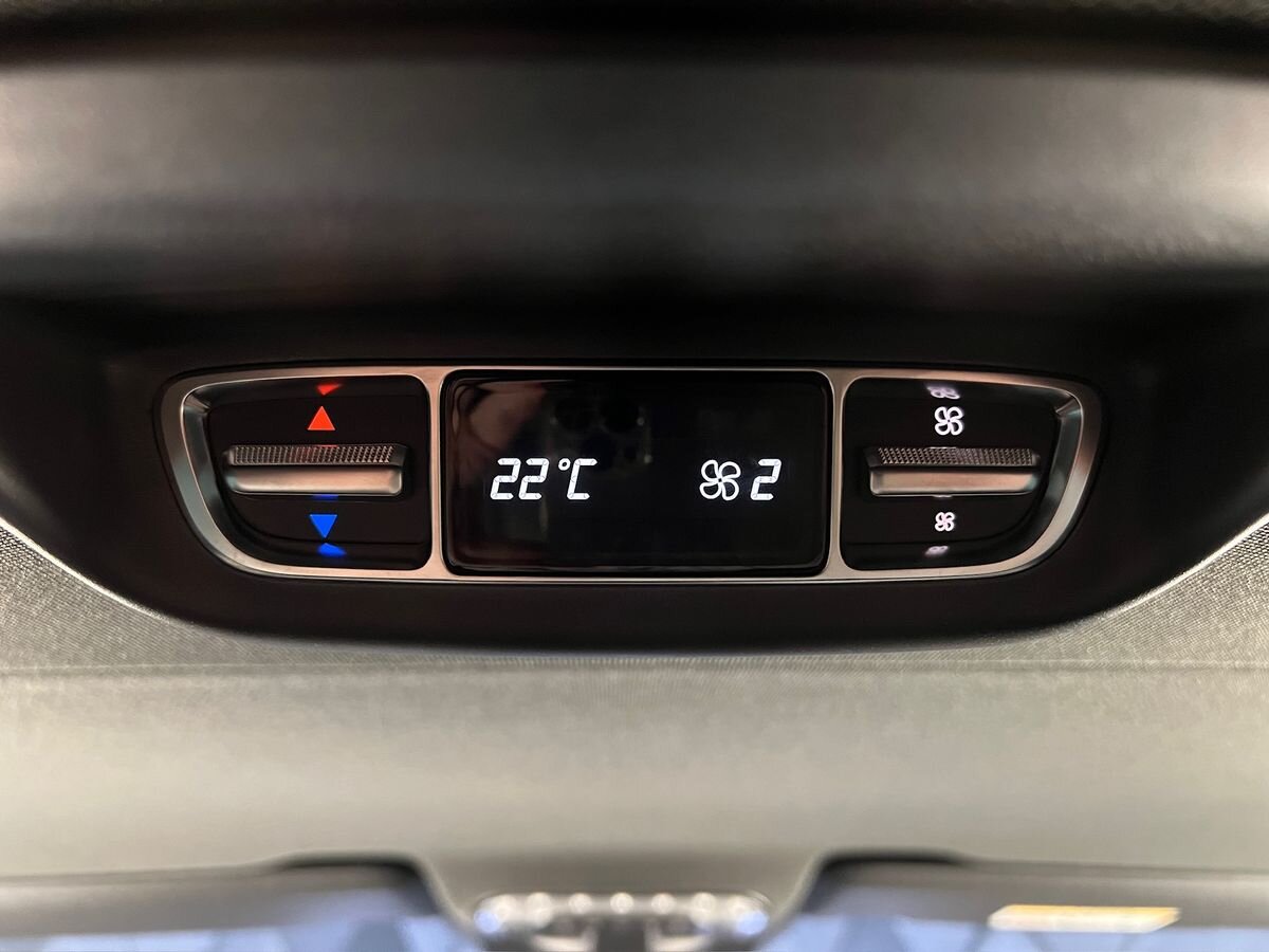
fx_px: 953
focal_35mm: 26
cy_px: 476
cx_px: 634
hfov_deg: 67.3
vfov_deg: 53.1
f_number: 1.5
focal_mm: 5.7
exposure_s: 1/30
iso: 640
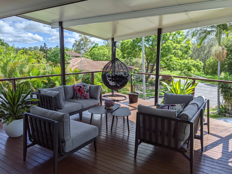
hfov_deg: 65.3
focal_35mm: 27
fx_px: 181
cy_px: 87
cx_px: 116
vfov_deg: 51.4
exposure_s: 1/2933
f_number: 1.8
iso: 53
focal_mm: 4.44
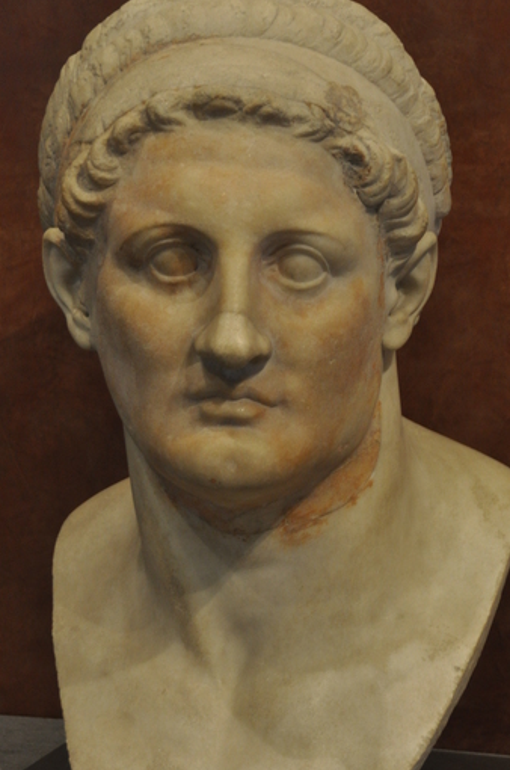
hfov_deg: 10.8
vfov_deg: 16.2
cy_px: 388
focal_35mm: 127
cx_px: 272
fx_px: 2702
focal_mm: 65
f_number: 5
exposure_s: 1/50
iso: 800
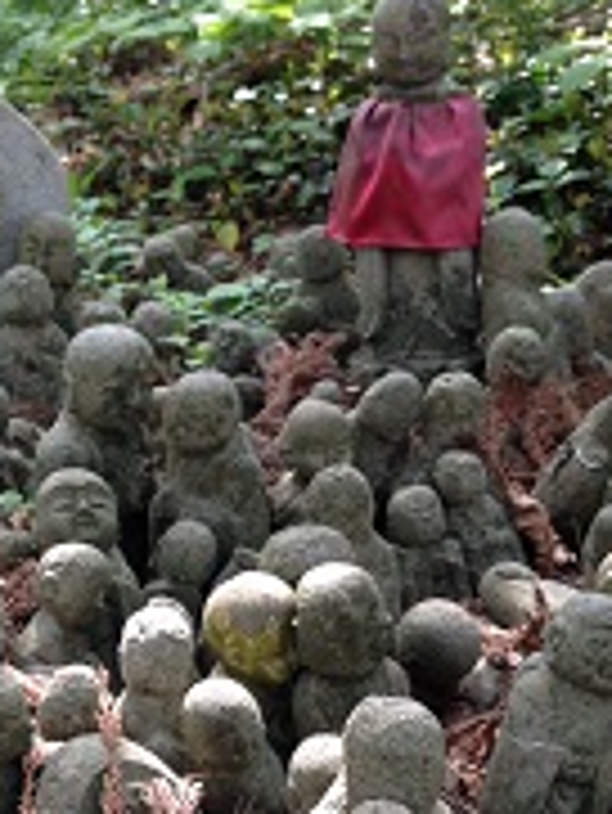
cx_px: 220
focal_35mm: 73
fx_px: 1719
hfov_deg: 20.1
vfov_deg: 26.1
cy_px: 661
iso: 50
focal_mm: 4.12
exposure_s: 1/30
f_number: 2.4
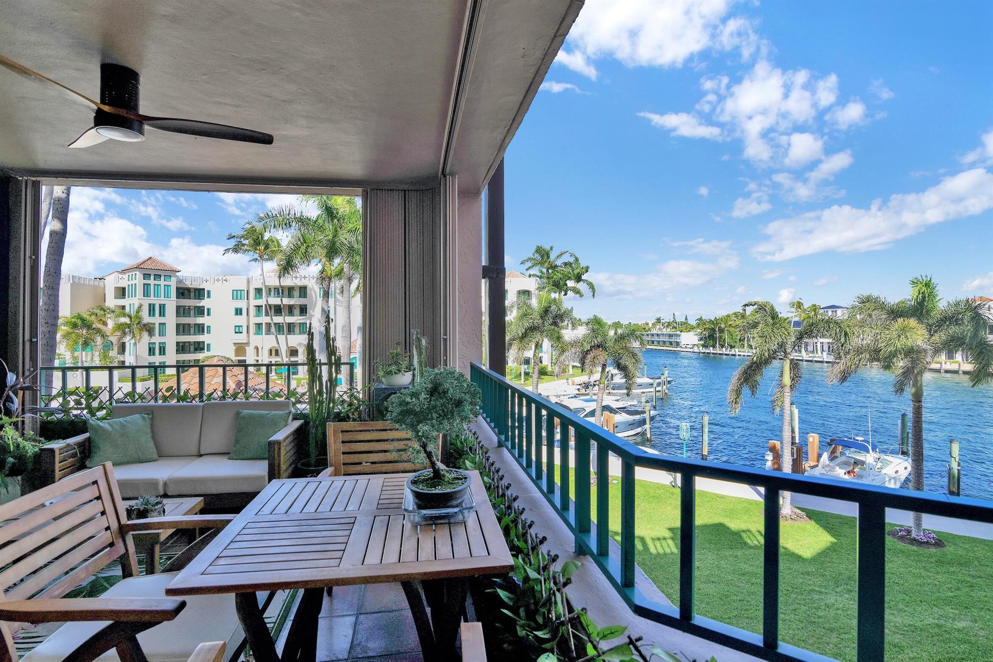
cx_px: 496
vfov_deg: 73.7
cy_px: 331
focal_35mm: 16
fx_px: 441
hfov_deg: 96.7
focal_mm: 16
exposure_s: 1/1000
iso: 200
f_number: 8
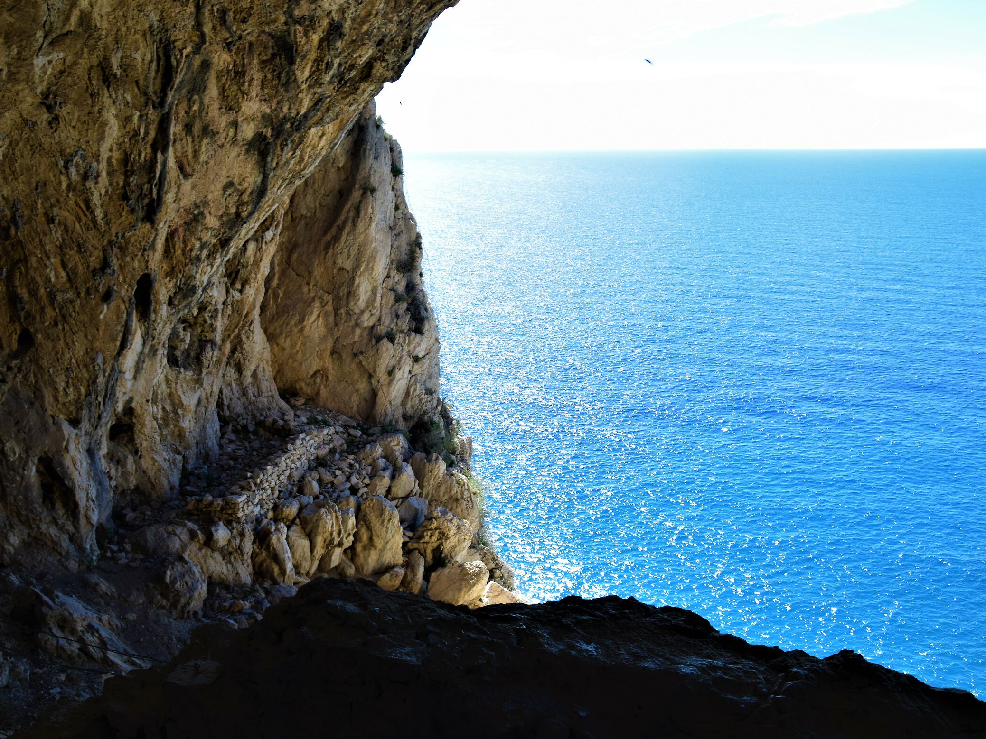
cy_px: 377
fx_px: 855
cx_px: 435
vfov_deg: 46.8
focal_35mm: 30
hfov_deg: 59.8
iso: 400
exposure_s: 1/160
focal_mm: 18
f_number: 9
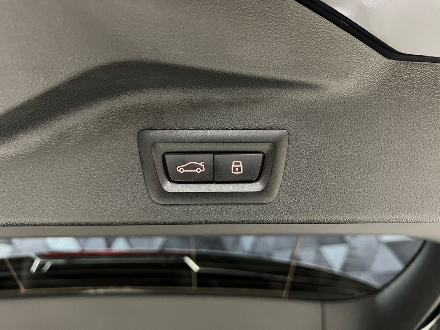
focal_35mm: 26
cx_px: 220
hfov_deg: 67.3
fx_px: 330
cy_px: 165
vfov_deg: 53.1
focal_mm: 5.7
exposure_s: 1/31
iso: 640
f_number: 1.5
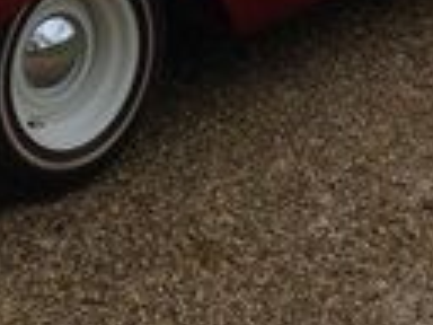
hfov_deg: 17.9
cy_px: -140
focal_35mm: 109
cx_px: 95
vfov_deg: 13.0
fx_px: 1363
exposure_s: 1/817
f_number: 2.4
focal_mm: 4.28
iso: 50
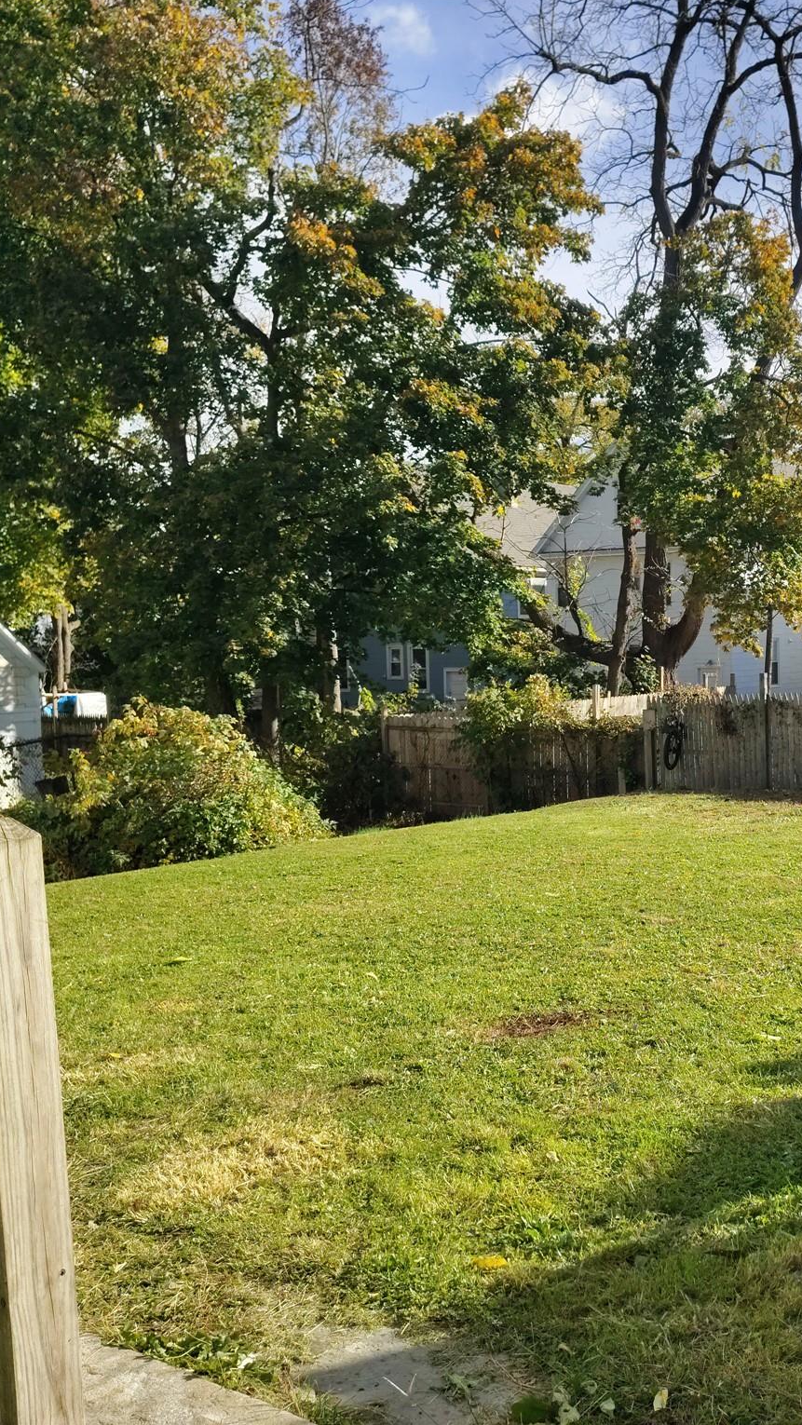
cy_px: 711
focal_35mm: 35
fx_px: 1323
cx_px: 626
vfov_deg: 56.6
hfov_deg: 32.9
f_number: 1.8
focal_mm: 5.56
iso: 100
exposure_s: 1/1783
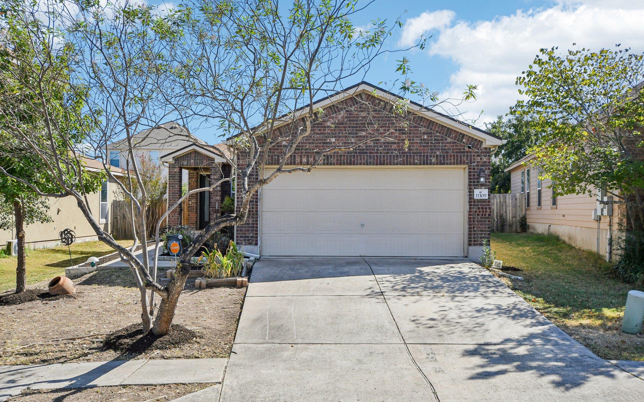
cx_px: 322
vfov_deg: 34.4
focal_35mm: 37
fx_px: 649
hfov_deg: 52.8
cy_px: 195
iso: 400
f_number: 8
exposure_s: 1/1000
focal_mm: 24
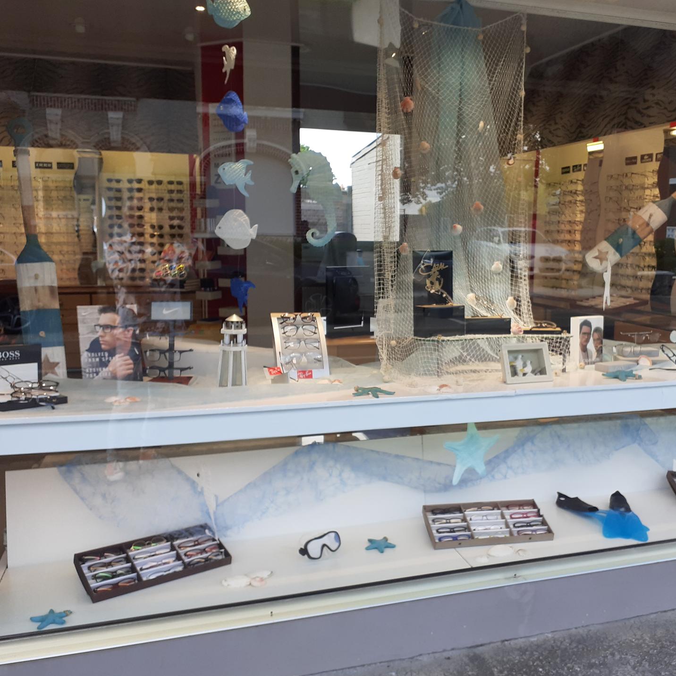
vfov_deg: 51.1
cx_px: 408
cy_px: 339
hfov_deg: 50.7
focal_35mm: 32
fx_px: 707
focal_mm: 3.6
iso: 40
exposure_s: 1/346
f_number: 1.9
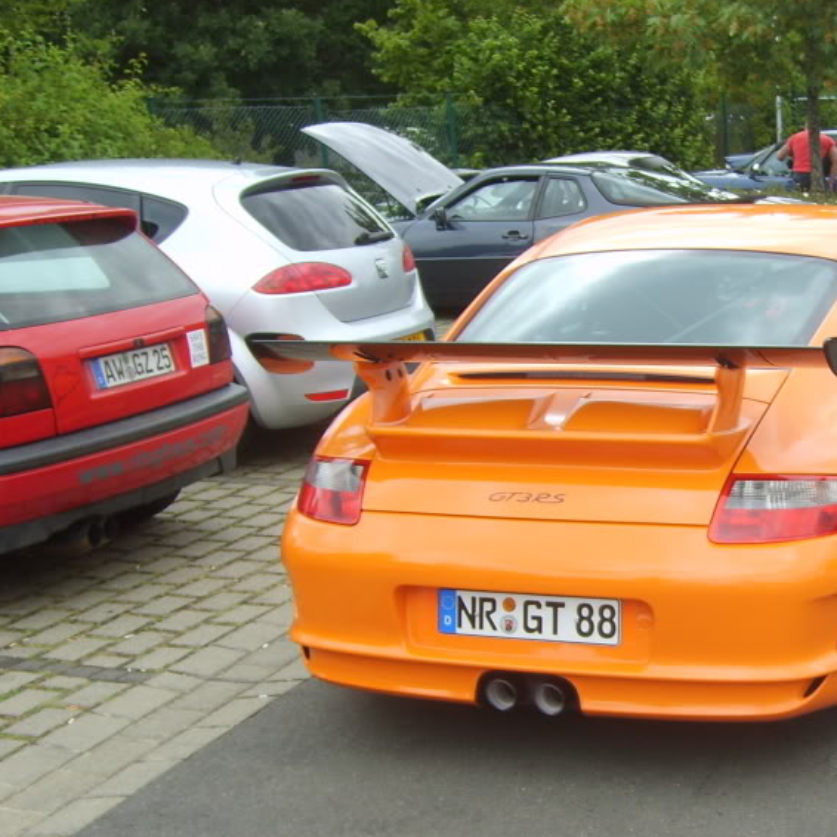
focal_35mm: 56
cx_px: 707
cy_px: 559
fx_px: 1532
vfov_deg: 30.3
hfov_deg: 29.6
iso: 50
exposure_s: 1/60
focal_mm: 5.8
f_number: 2.8
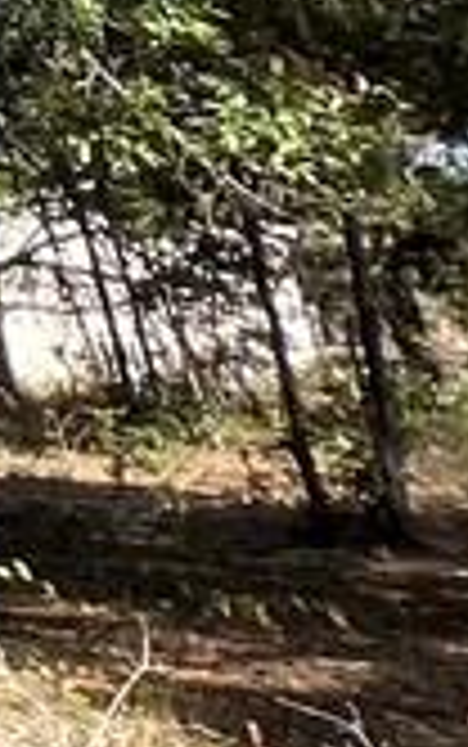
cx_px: -2516
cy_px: -644
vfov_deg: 13.8
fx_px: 2709
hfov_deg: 4.9
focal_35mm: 133
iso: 32
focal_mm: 1.57
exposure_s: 1/277
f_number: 1.8
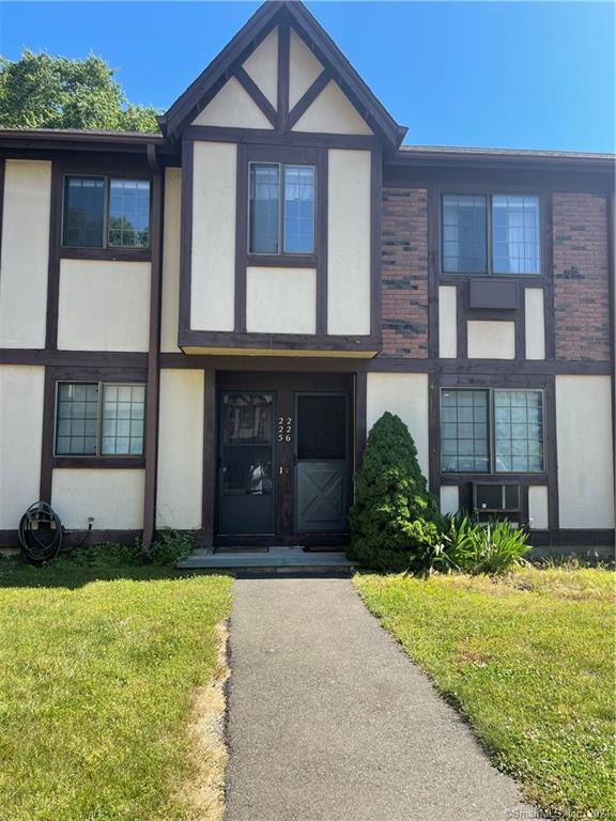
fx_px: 617
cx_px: 308
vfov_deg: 67.3
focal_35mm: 26
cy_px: 410
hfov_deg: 53.1
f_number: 1.6
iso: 32
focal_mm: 5.1
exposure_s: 1/1030
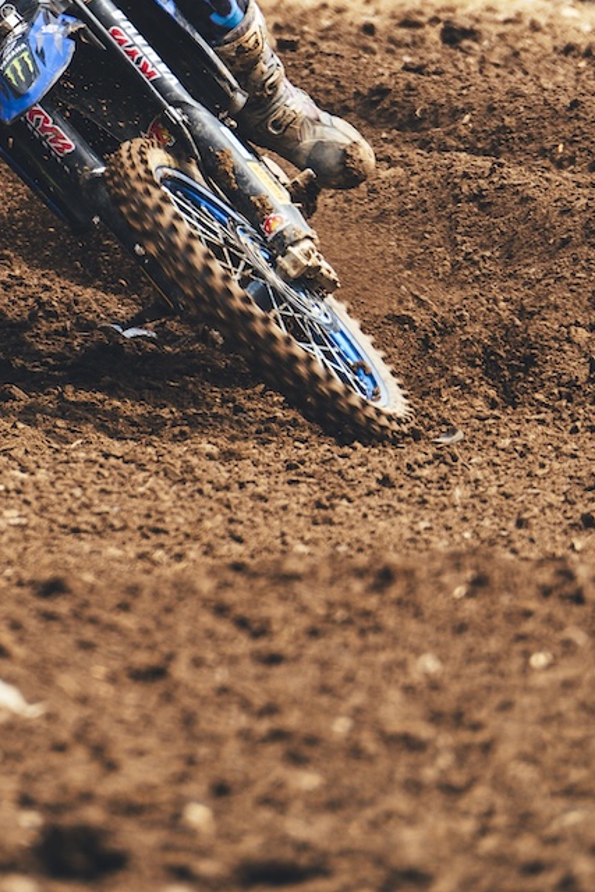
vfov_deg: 2.0
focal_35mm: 1050
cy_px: -202
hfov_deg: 1.3
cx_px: -47
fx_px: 26043
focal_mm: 400
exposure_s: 1/500
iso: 200
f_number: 5.6
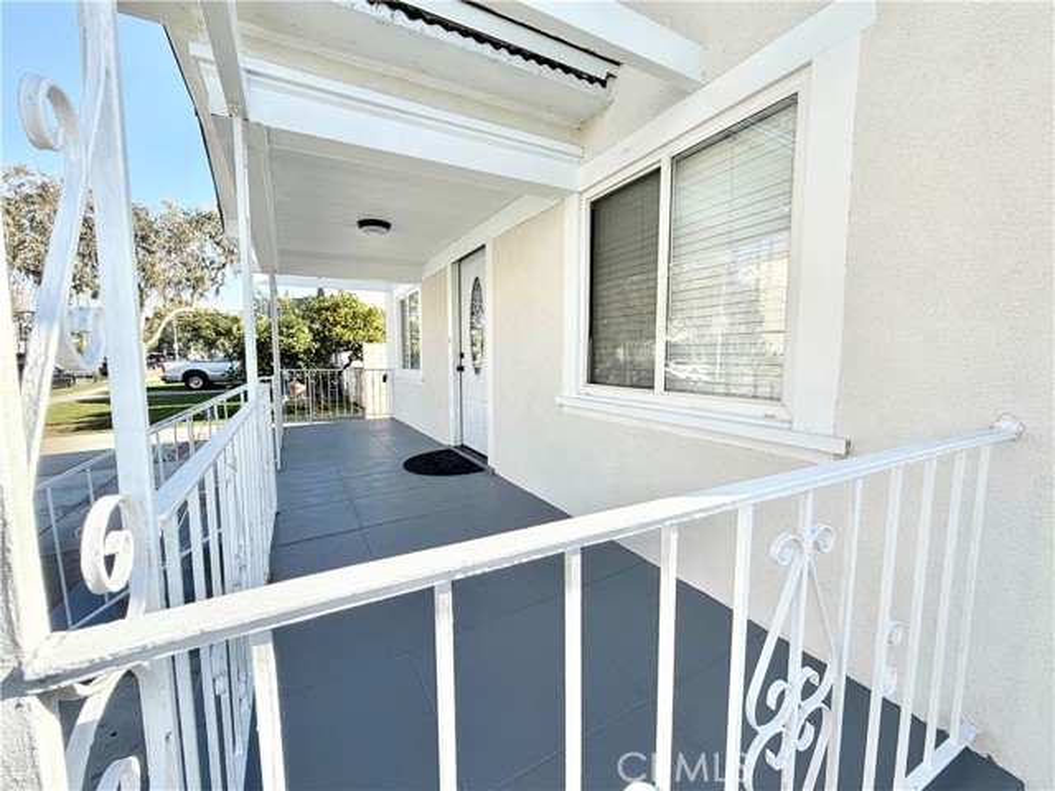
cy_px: 396
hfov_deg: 102.1
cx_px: 528
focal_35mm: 14
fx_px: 427
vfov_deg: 85.7
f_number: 2.2
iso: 40
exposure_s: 1/770
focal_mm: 2.22
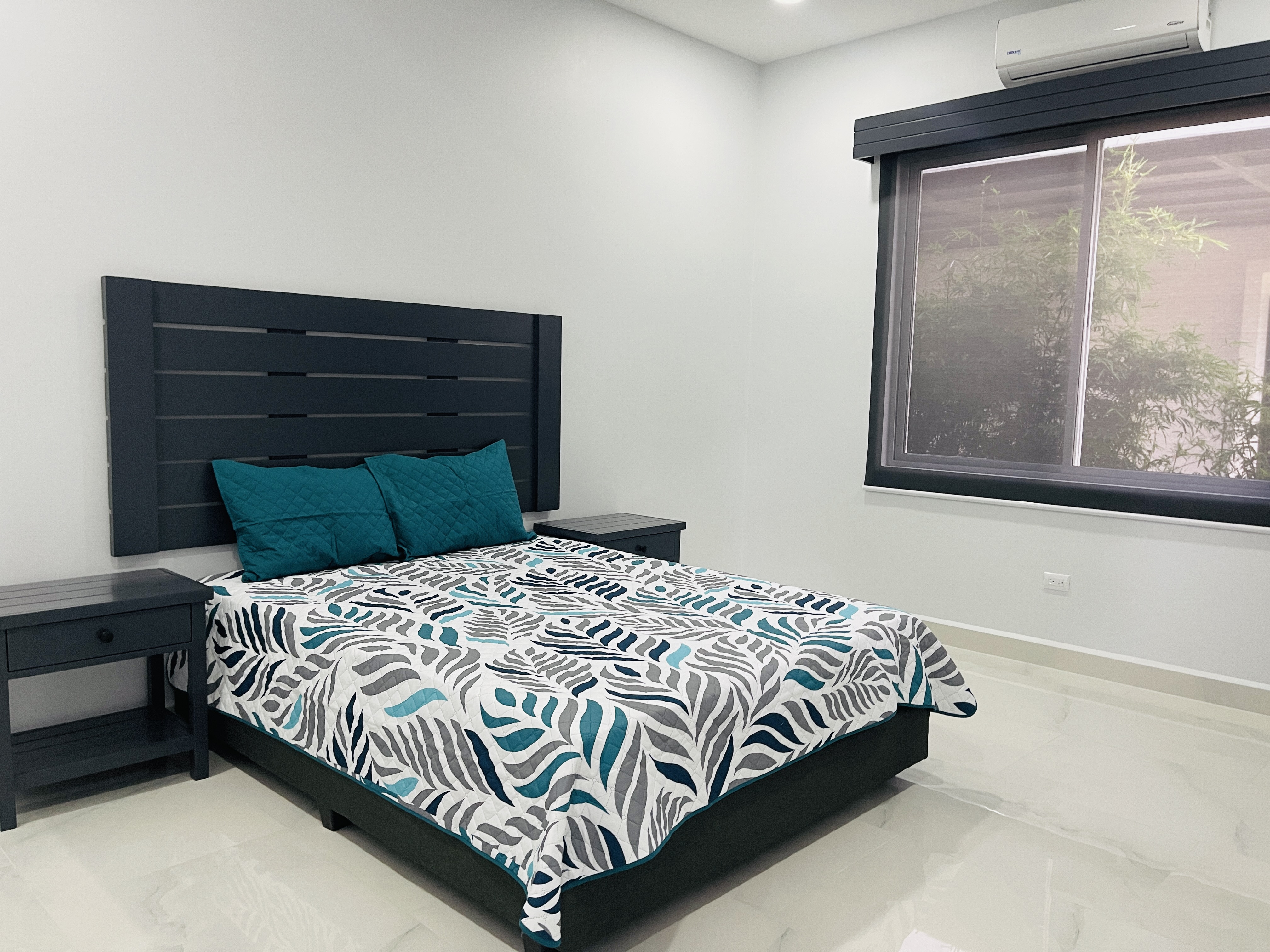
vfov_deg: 53.1
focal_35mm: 26
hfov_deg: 67.3
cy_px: 476
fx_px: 954
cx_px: 635
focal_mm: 5.1
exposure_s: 1/60
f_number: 1.6
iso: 160
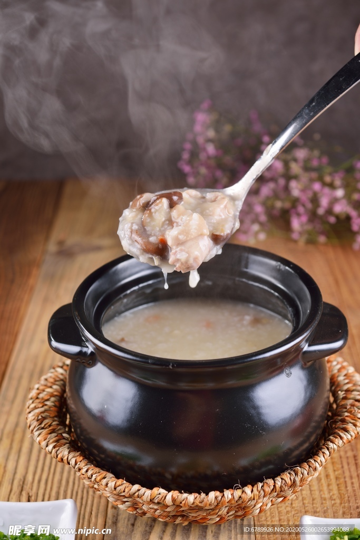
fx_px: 825
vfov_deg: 36.2
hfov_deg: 24.6
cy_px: 270
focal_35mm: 55
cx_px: 180
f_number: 5.6
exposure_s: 1/160
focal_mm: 55
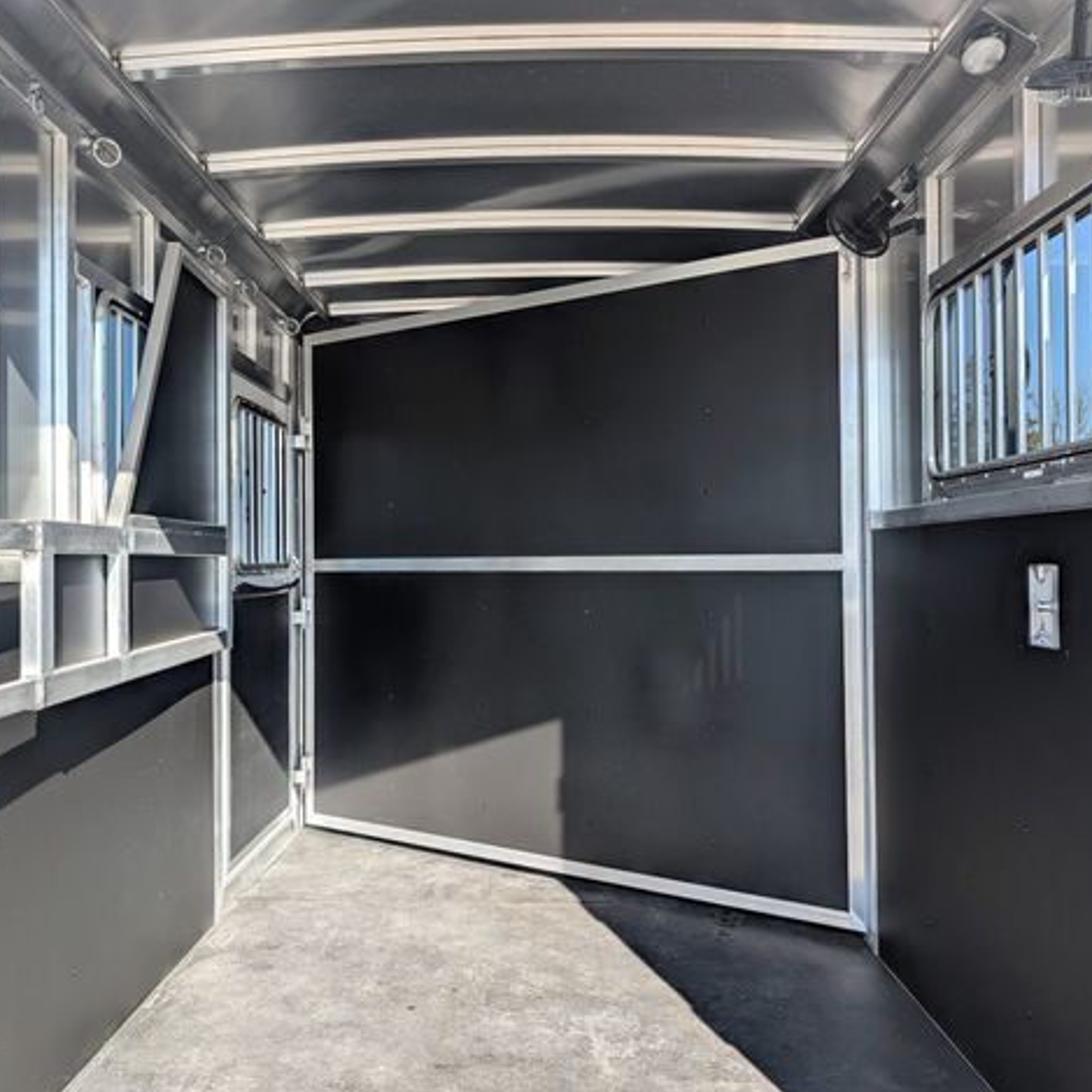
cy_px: 538
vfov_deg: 55.6
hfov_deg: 55.5
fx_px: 1035
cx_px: 491
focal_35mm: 29
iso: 18
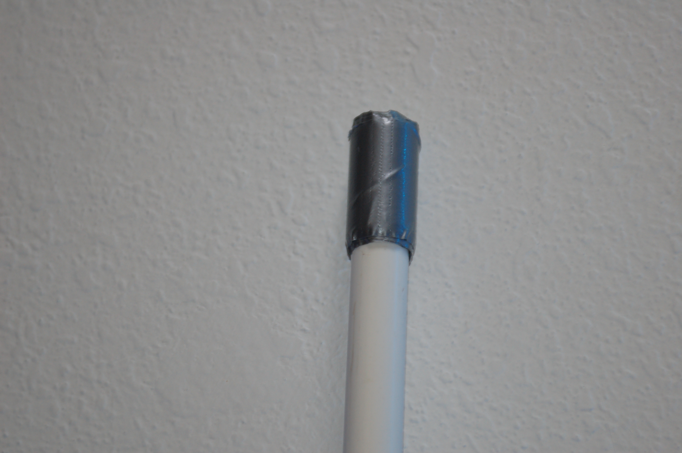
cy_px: 226
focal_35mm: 128
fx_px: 2413
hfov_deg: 16.1
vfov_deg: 10.7
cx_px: 341
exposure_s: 1/60
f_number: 4.5
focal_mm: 85
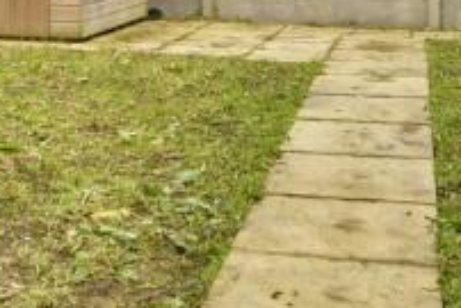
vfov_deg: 17.1
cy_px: -72
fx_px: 974
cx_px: 75
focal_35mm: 76
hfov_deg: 26.0
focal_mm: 10
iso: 500
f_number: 7.1
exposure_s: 1/200
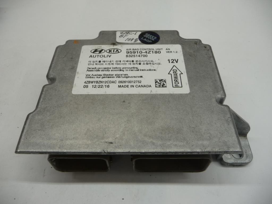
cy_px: 102
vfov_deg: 49.7
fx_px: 220
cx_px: 136
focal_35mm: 28
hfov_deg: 63.4
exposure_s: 1/30
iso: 125
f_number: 3.3
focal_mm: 4.7
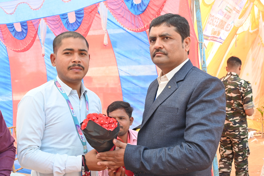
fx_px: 330
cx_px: 132
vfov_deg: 29.9
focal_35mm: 45
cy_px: 88
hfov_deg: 43.6
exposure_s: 1/160
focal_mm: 30
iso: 320
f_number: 7.1
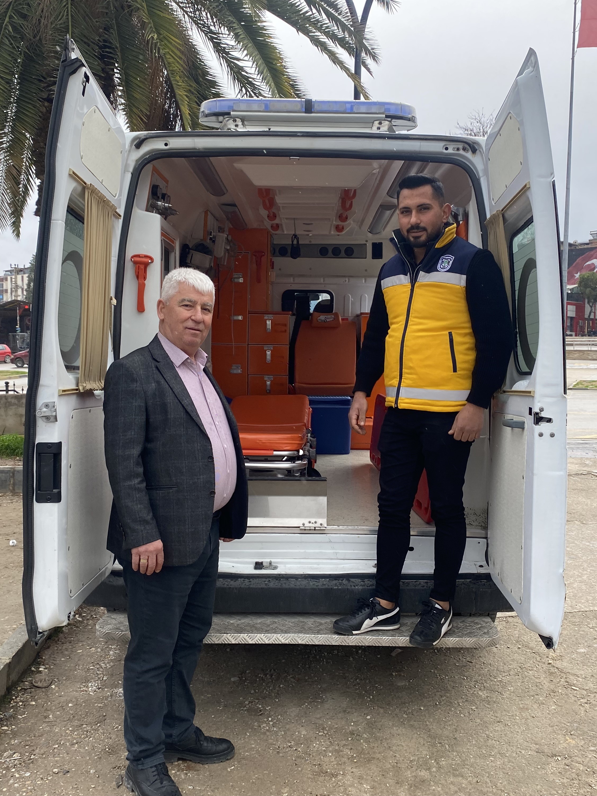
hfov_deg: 40.7
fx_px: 805
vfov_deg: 52.6
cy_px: 395
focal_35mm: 35
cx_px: 301
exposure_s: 1/426
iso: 32
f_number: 1.8
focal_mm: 4.25
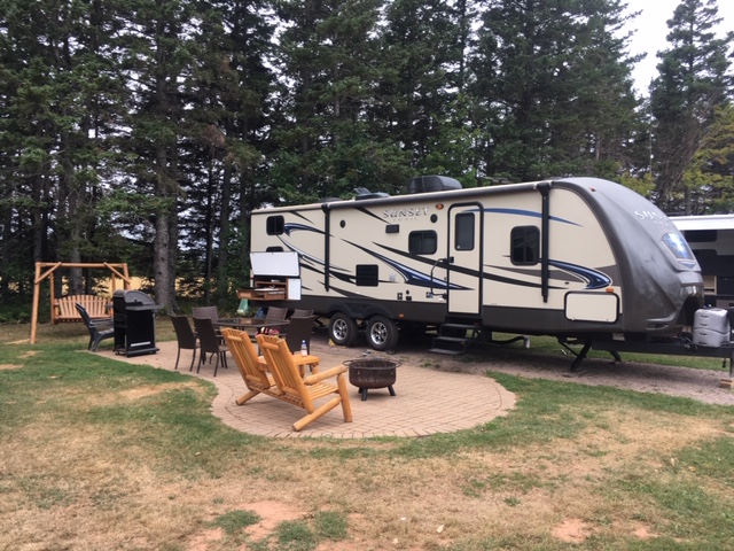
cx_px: 367
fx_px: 615
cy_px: 276
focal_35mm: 29
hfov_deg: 61.7
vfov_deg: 48.2
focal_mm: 4.15
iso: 25
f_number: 2.2
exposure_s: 1/142
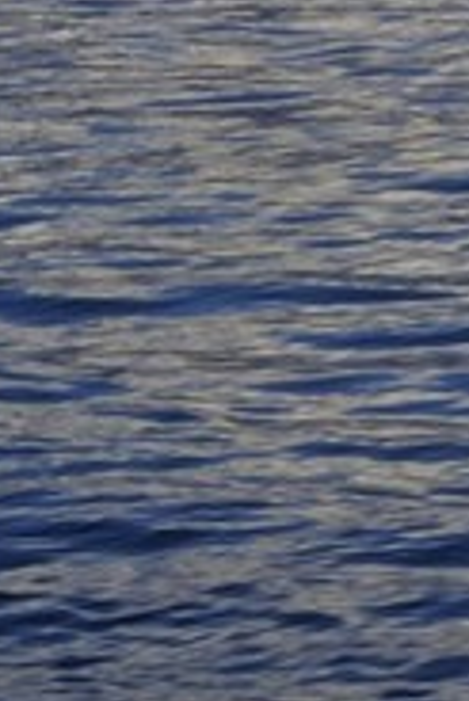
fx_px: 6436
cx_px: 2635
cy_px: -1128
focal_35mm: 330
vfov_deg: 5.9
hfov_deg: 3.7
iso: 200
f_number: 22
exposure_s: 1/100
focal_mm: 38
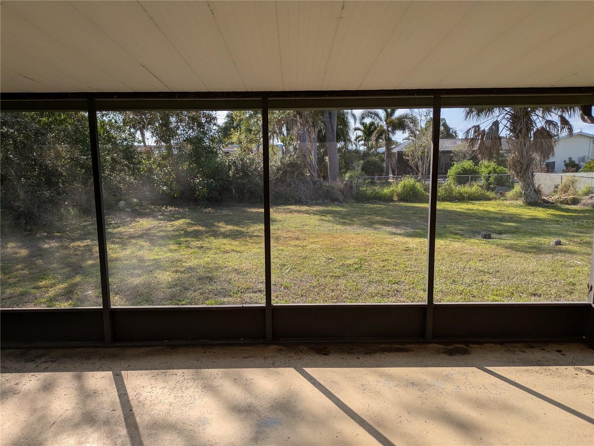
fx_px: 429
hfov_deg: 69.4
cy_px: 223
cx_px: 297
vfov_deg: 54.9
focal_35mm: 25
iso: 43
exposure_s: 1/974
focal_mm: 5.43
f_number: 1.89
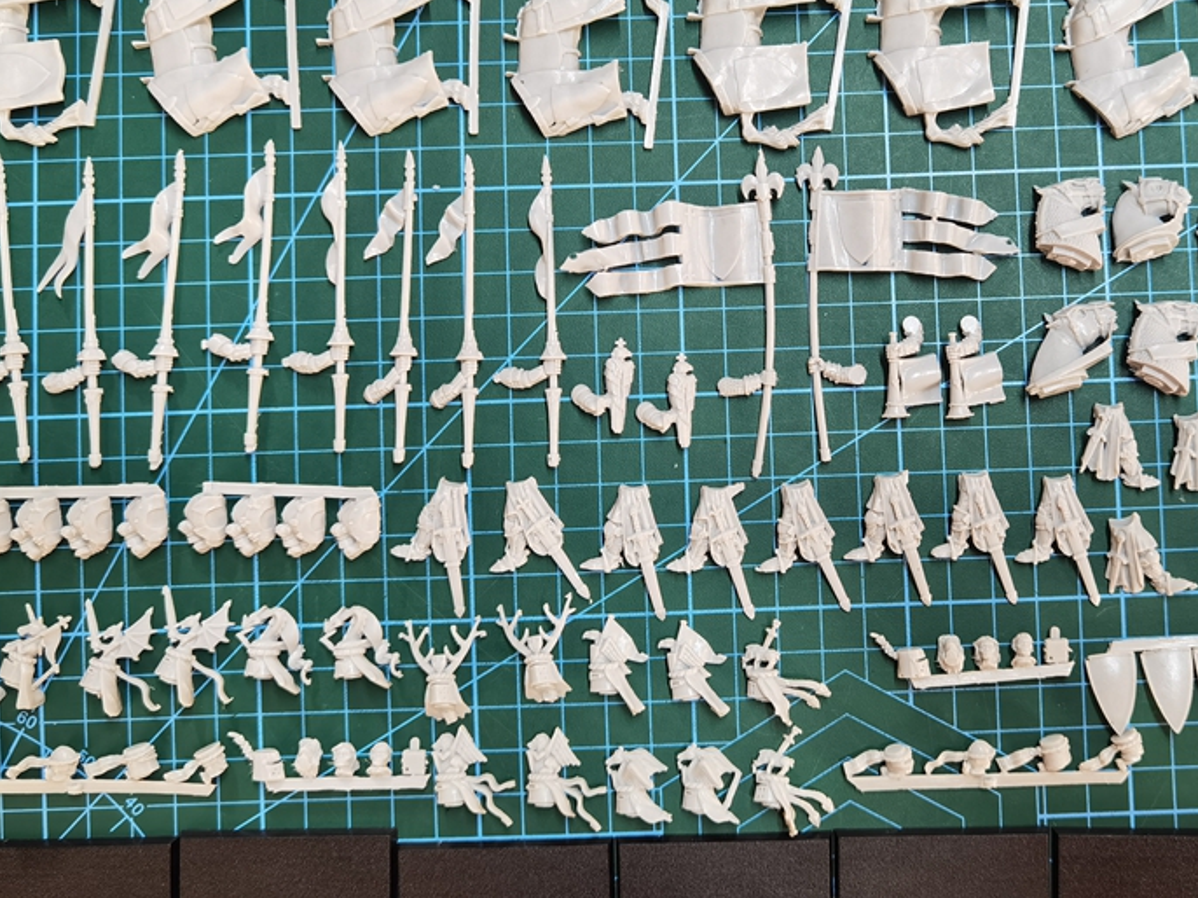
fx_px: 1453
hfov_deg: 44.3
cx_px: 768
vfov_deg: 34.2
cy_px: 349
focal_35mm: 42
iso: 160
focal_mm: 6.71
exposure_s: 1/50
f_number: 1.9
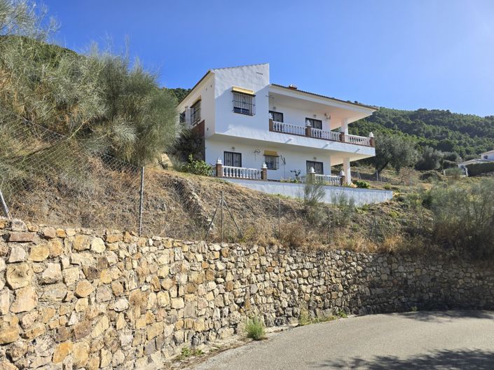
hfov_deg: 74.0
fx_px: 328
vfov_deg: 58.8
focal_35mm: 23
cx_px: 247
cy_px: 185
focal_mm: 6.3
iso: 12
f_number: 1.7
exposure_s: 1/666
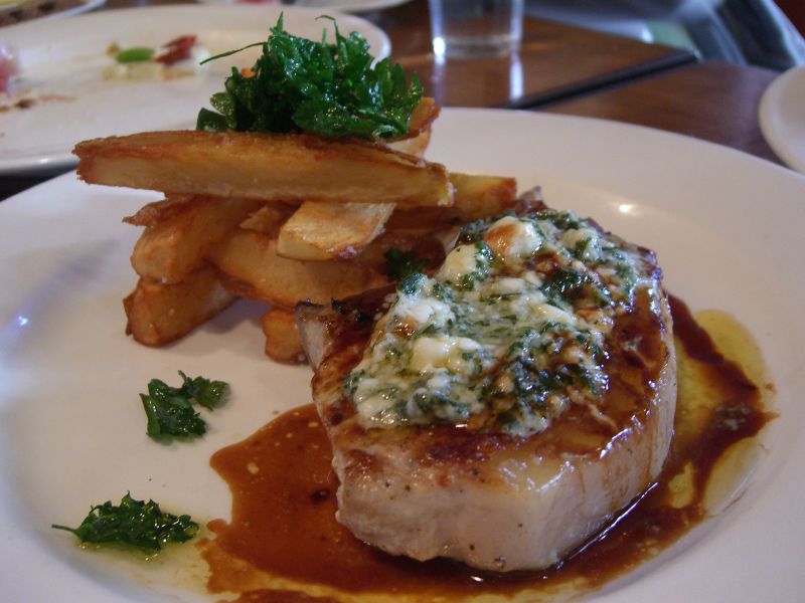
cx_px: 402
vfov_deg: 37.7
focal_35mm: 38
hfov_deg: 49.0
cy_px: 302
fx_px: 884
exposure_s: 1/15
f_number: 2.8
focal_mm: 7.9
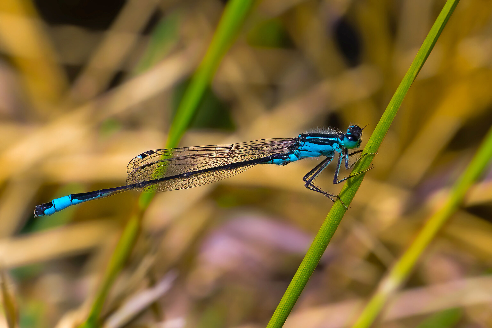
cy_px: 164
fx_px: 8199
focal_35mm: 600
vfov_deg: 2.3
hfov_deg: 3.4
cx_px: 246
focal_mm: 400
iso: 400
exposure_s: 1/1000
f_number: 10
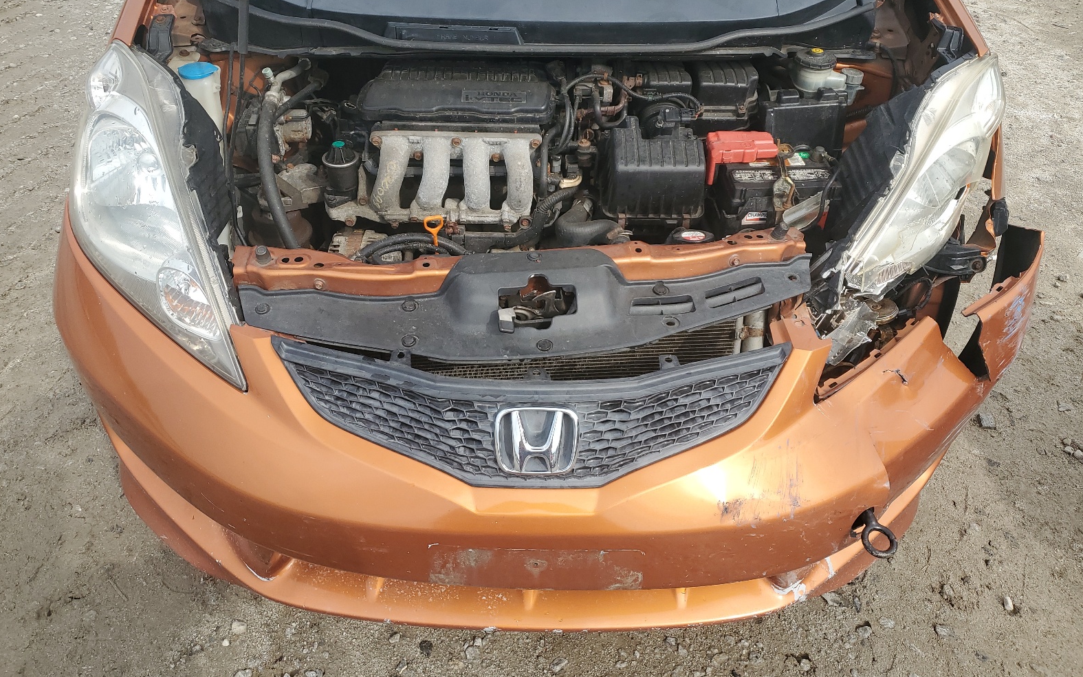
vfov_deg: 44.3
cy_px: 271
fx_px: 826
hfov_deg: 66.5
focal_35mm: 28
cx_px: 543
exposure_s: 1/1667
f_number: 1.5
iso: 50
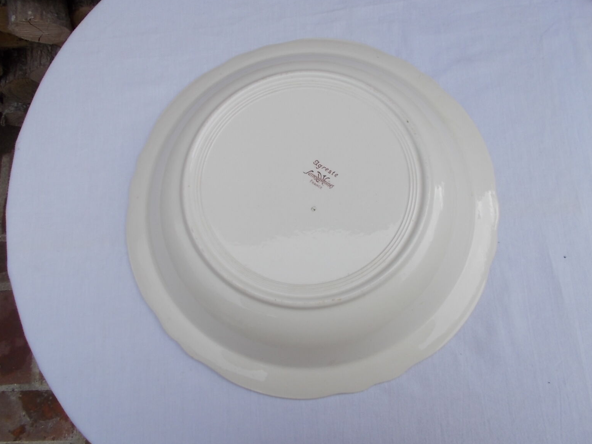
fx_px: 462
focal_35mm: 27
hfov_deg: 65.3
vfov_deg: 51.4
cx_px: 293
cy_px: 216
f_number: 3.2
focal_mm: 4.6
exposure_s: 1/400
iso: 80
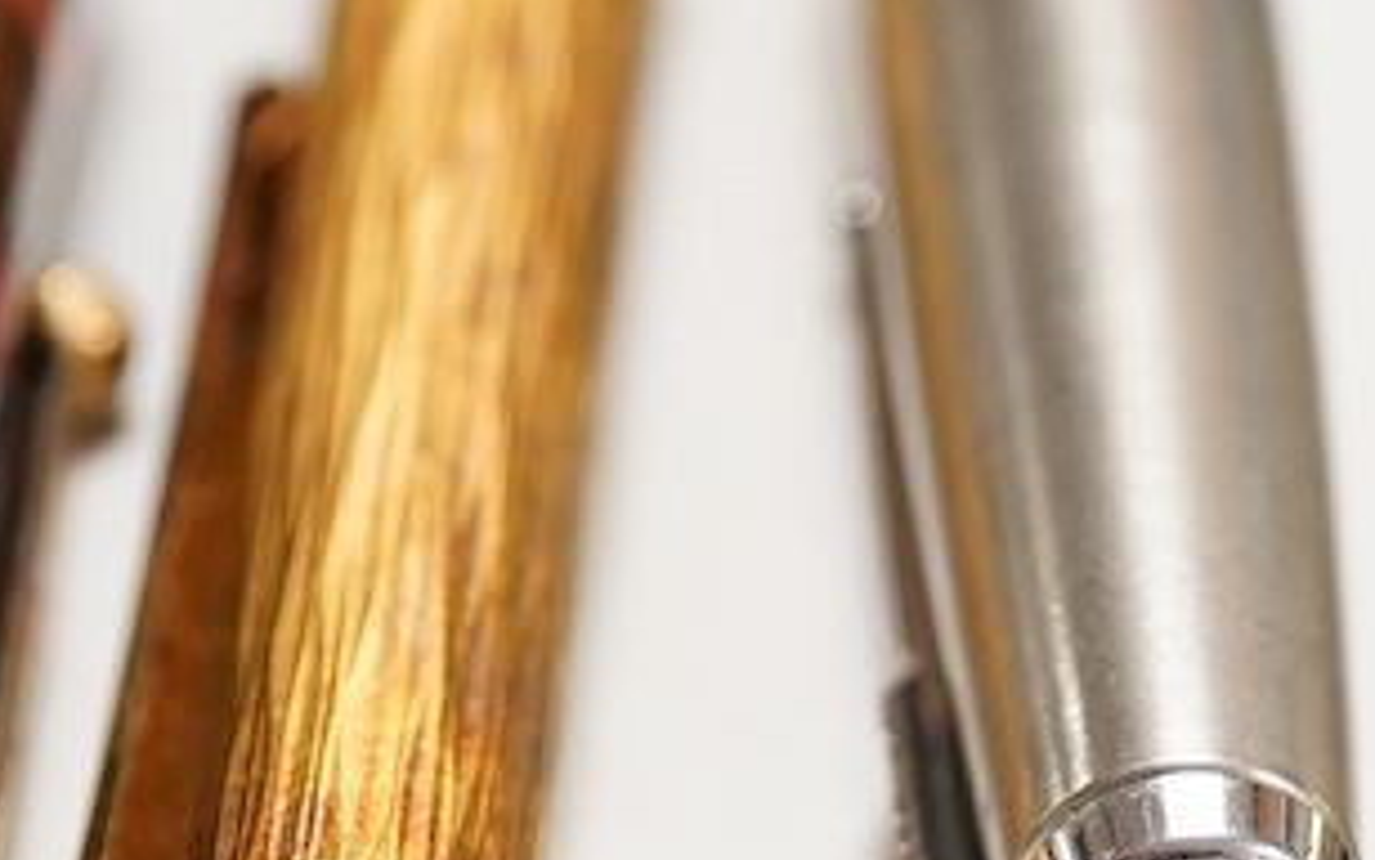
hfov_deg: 12.4
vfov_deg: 7.7
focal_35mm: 168
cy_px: 1088
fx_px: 6297
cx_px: 1126
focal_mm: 30
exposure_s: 1/200
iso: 2500
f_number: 8
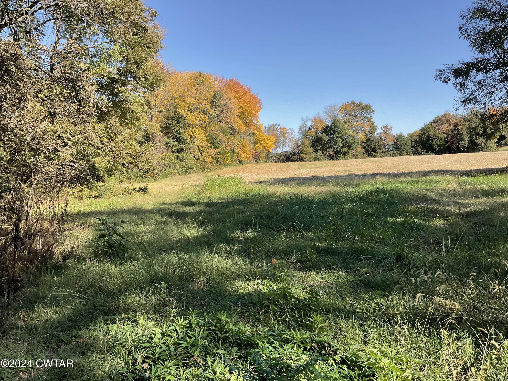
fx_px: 426
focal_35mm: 29
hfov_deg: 61.7
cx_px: 254
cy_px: 190
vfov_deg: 48.2
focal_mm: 3
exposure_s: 1/997
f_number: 1.8
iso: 16
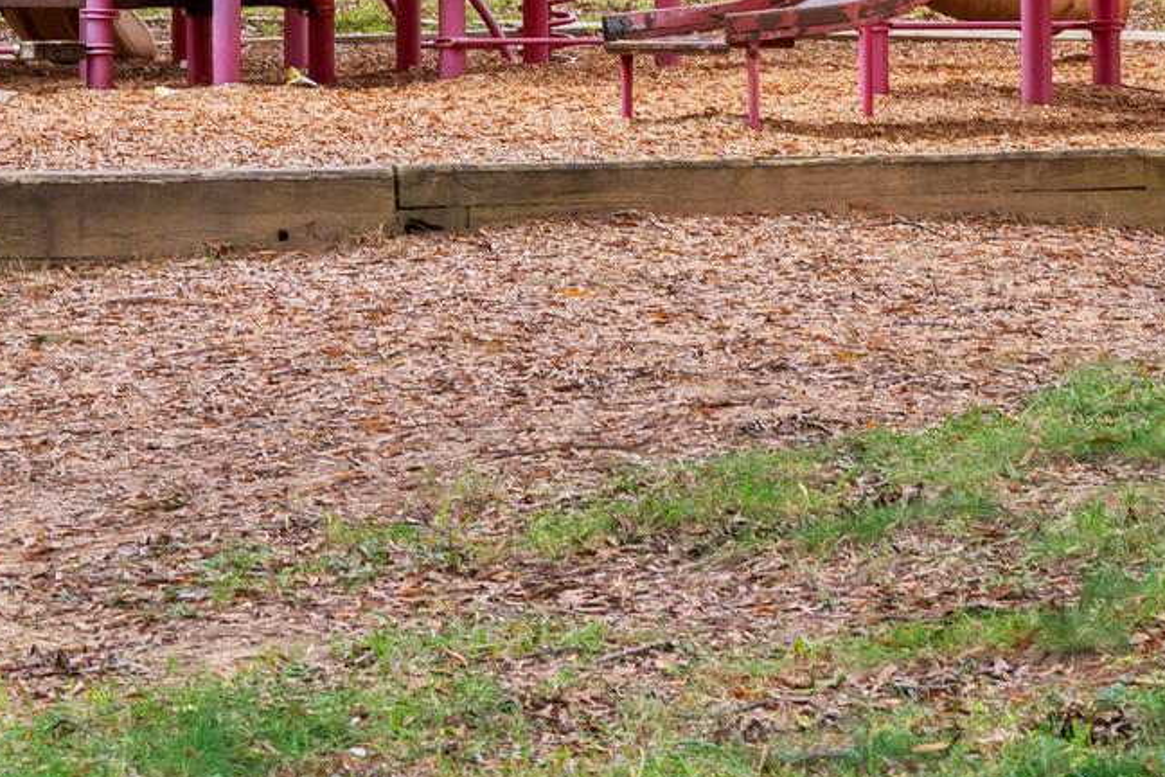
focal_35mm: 218
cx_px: 608
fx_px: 7054
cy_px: -359
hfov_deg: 9.4
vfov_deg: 6.2
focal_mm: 69
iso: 1000
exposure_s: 1/80
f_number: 9
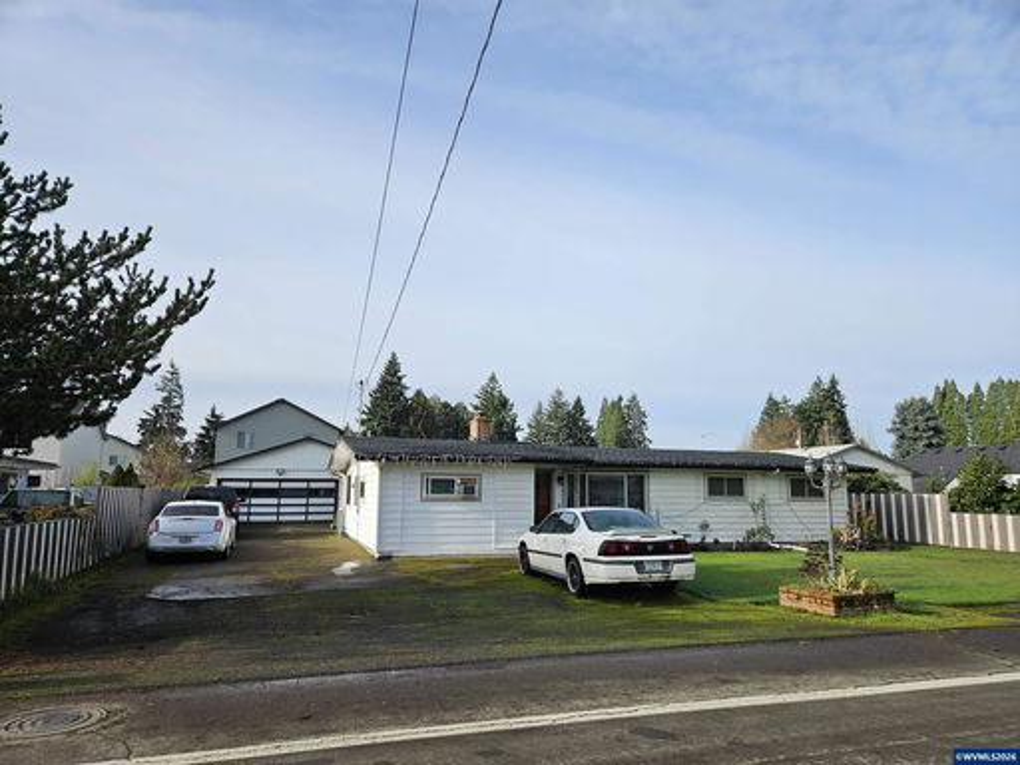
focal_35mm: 23
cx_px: 510
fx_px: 678
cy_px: 382
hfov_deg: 73.9
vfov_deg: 58.9
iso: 25
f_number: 1.8
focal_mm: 5.4
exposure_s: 1/1889
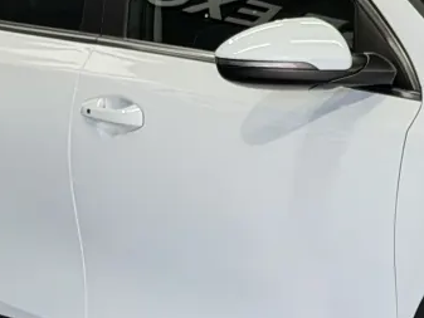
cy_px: 274
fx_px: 2512
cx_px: 620
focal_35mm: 205
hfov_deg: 9.4
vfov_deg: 7.2
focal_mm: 6.76
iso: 50
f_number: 1.78
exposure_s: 1/121
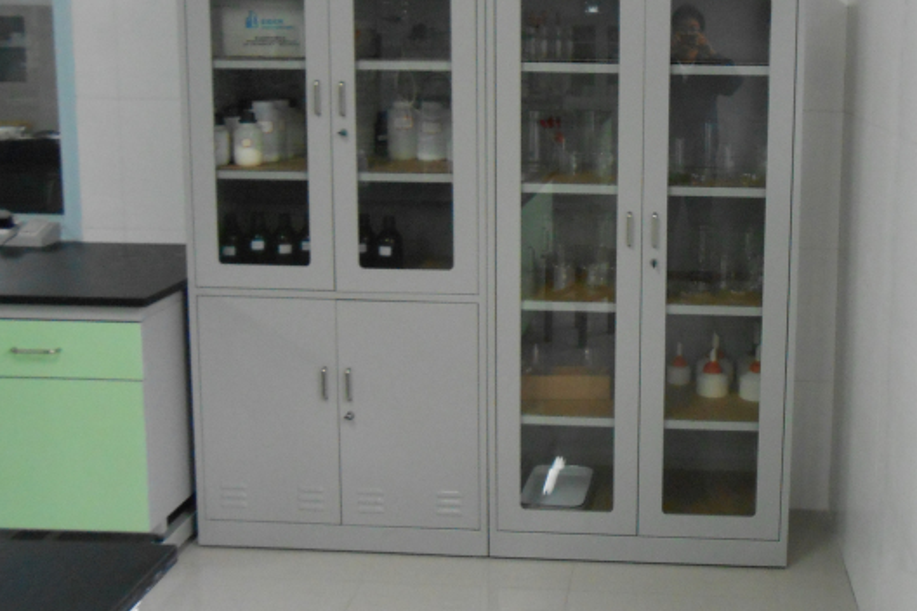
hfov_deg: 46.5
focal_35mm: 41
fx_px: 1044
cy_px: 181
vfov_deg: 32.2
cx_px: 629
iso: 400
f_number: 3.5
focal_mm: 4.6
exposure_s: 1/30
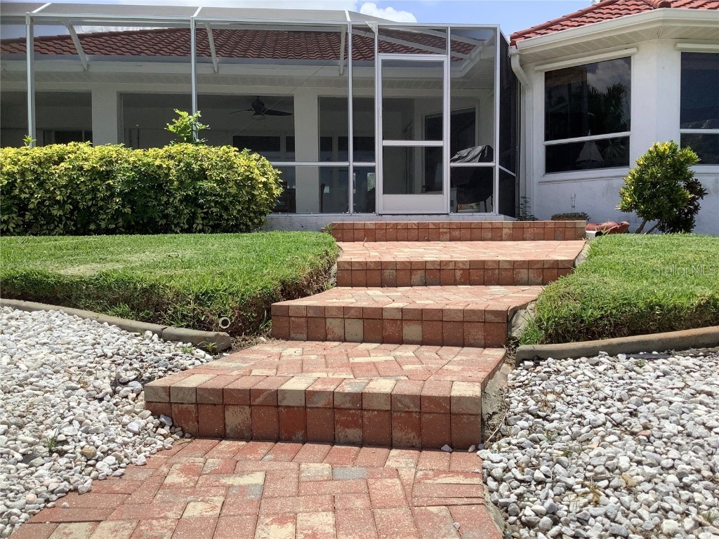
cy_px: 270
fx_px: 644
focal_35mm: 31
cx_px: 360
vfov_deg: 45.4
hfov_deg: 58.4
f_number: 2.4
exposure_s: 1/1942
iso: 25
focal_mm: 3.3
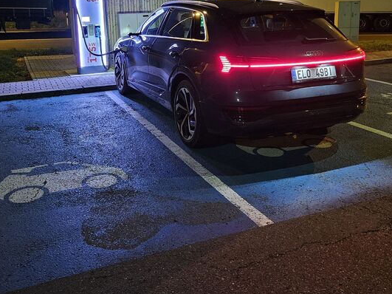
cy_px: 74
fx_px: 419
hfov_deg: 50.1
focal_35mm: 37
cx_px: 179
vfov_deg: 37.7
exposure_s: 1/25
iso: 1000
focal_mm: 5.4
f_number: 1.8
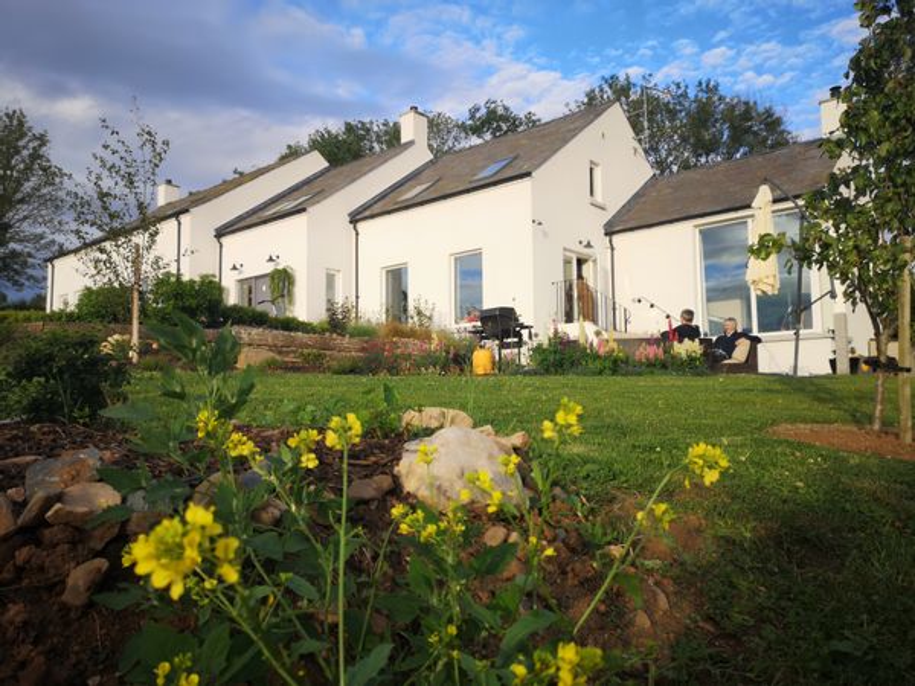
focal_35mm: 27
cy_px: 343
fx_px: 714
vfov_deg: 51.4
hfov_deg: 65.3
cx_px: 458
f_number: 1.8
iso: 50
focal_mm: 3.95
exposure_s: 1/627
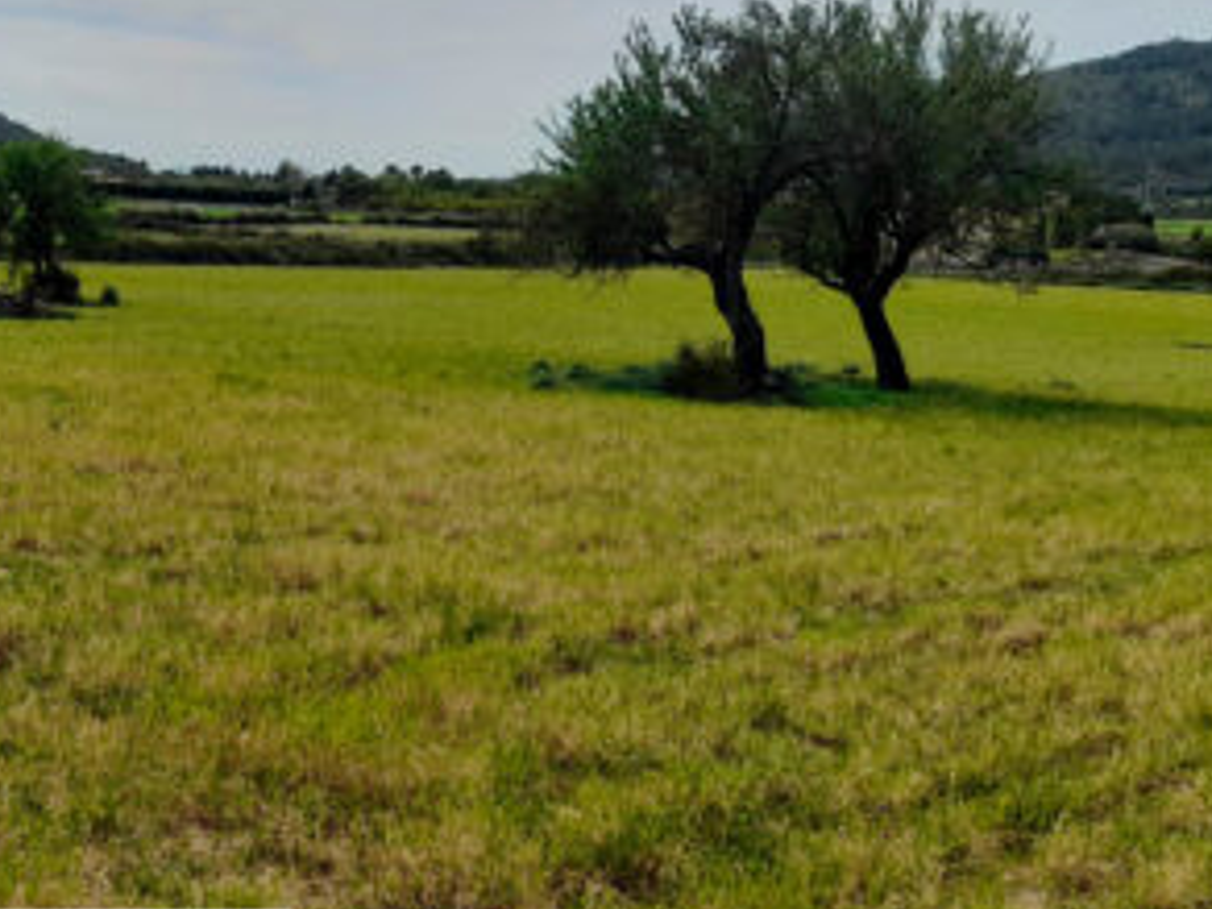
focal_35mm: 27
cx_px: 135
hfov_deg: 56.8
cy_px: 328
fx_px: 945
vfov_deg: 50.7
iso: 140
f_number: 2.2
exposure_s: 1/50
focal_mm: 1.65
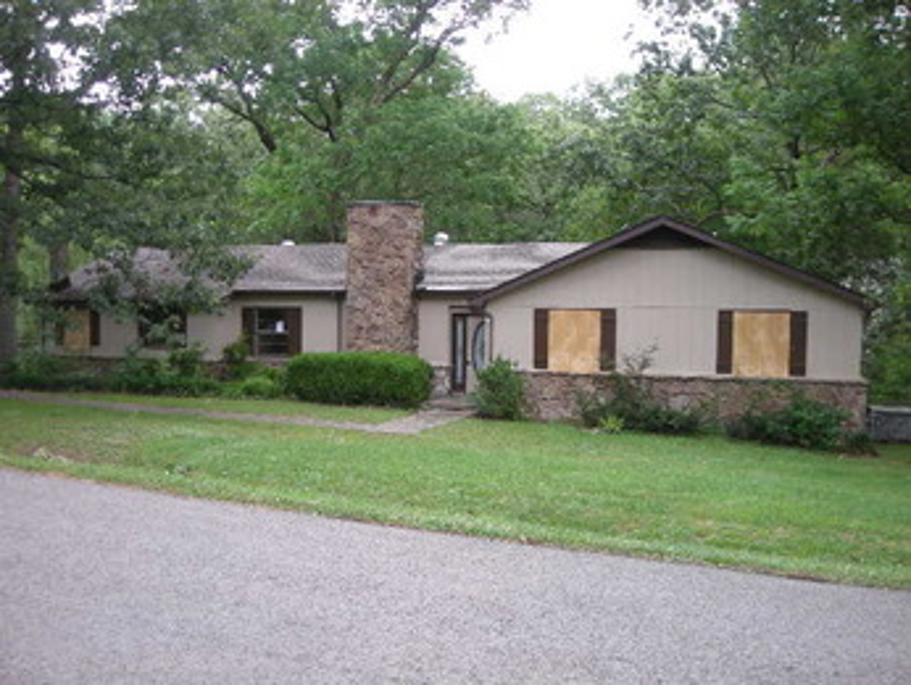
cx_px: 456
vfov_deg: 40.7
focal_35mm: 35
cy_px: 342
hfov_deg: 52.6
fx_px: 922
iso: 63
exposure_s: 1/49.3
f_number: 2.8
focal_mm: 5.7
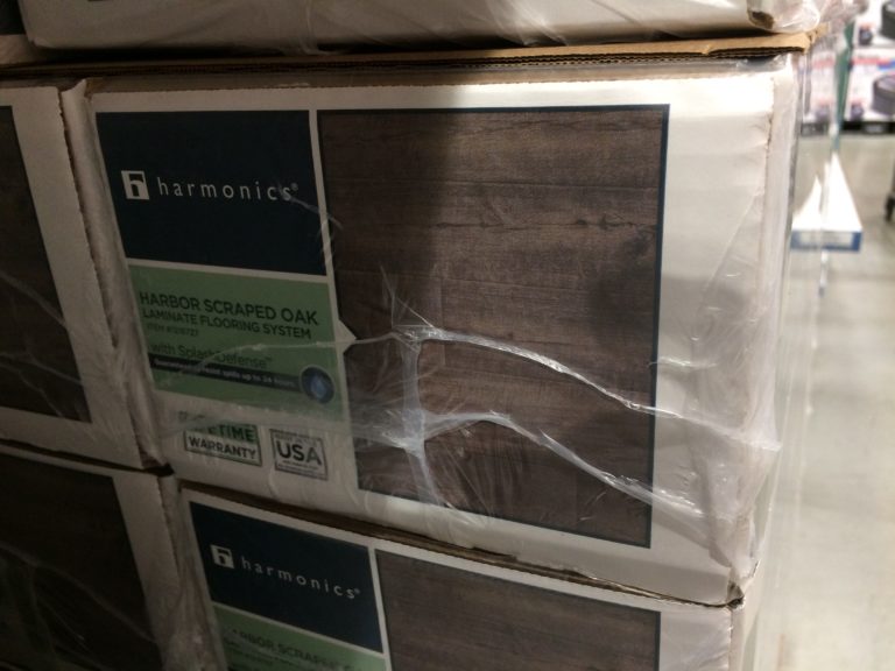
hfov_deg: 61.7
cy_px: 336
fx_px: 750
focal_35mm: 29
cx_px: 448
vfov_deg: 48.2
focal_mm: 4.15
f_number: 2.2
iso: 160
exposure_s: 1/30
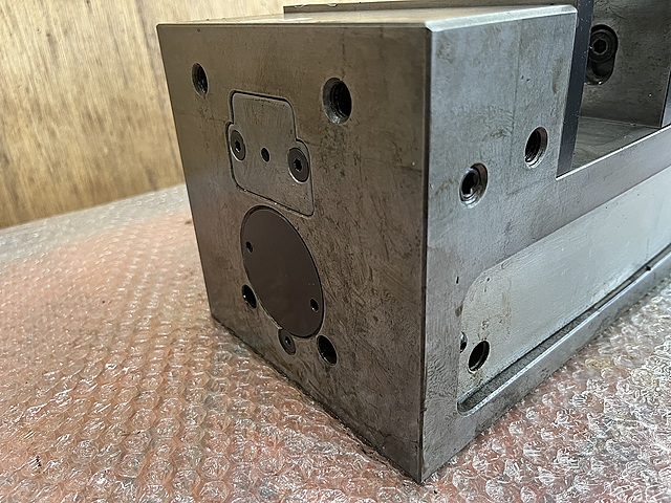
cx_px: 336
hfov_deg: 67.3
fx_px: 504
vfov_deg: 53.1
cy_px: 252
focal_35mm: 26
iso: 200
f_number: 1.6
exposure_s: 1/60
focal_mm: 5.1
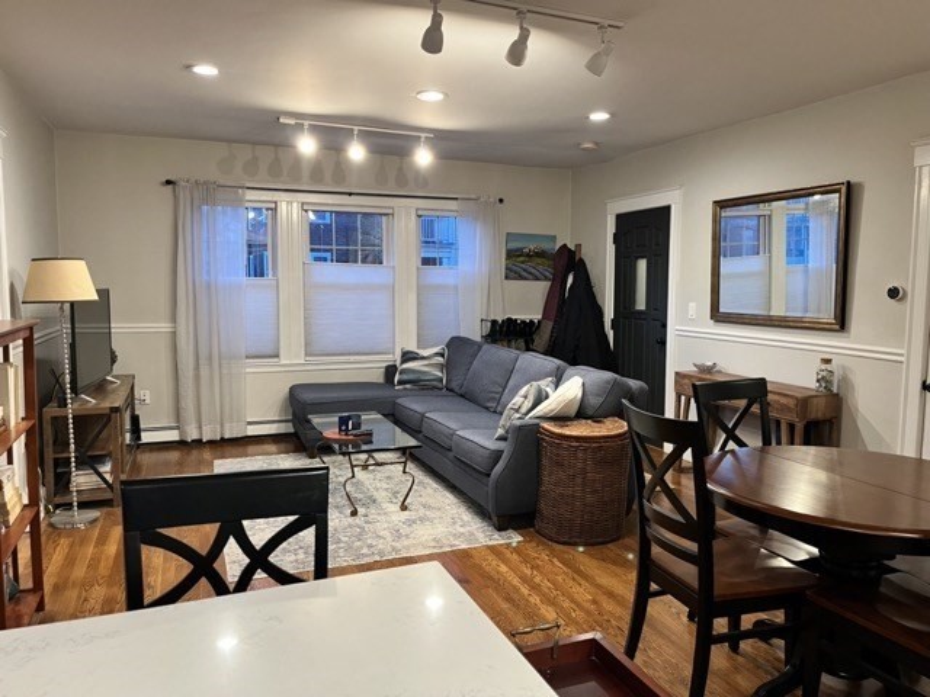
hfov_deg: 67.3
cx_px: 465
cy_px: 348
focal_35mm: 26
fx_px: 699
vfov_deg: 53.1
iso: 200
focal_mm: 5.1
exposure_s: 1/60
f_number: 1.6
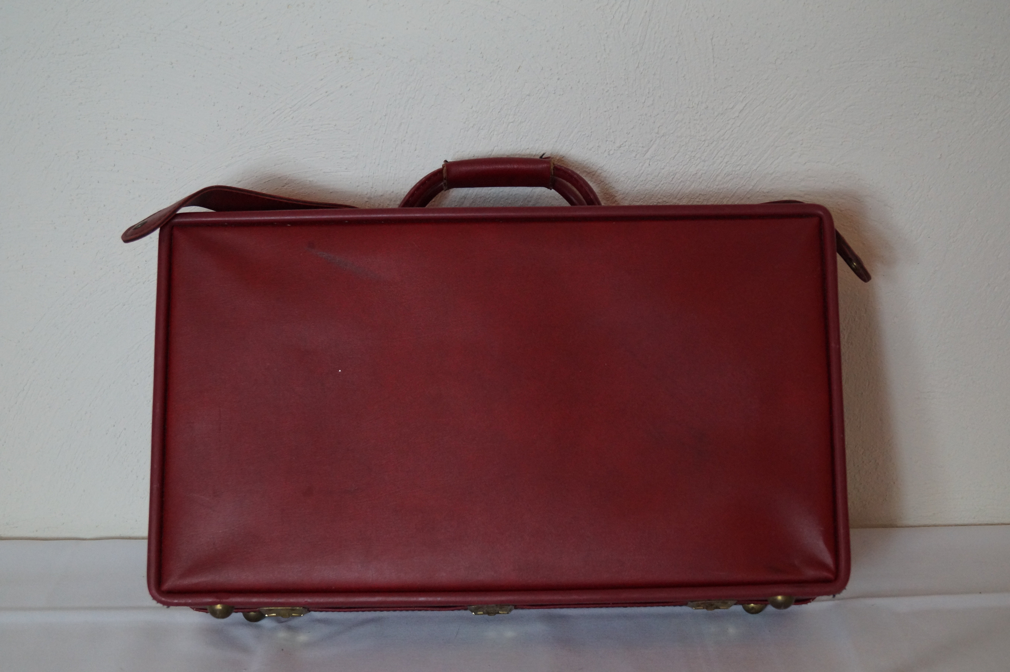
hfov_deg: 37.9
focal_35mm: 52
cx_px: 505
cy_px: 336
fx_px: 1472
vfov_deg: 25.7
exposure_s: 1/160
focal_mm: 35
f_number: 5
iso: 1250
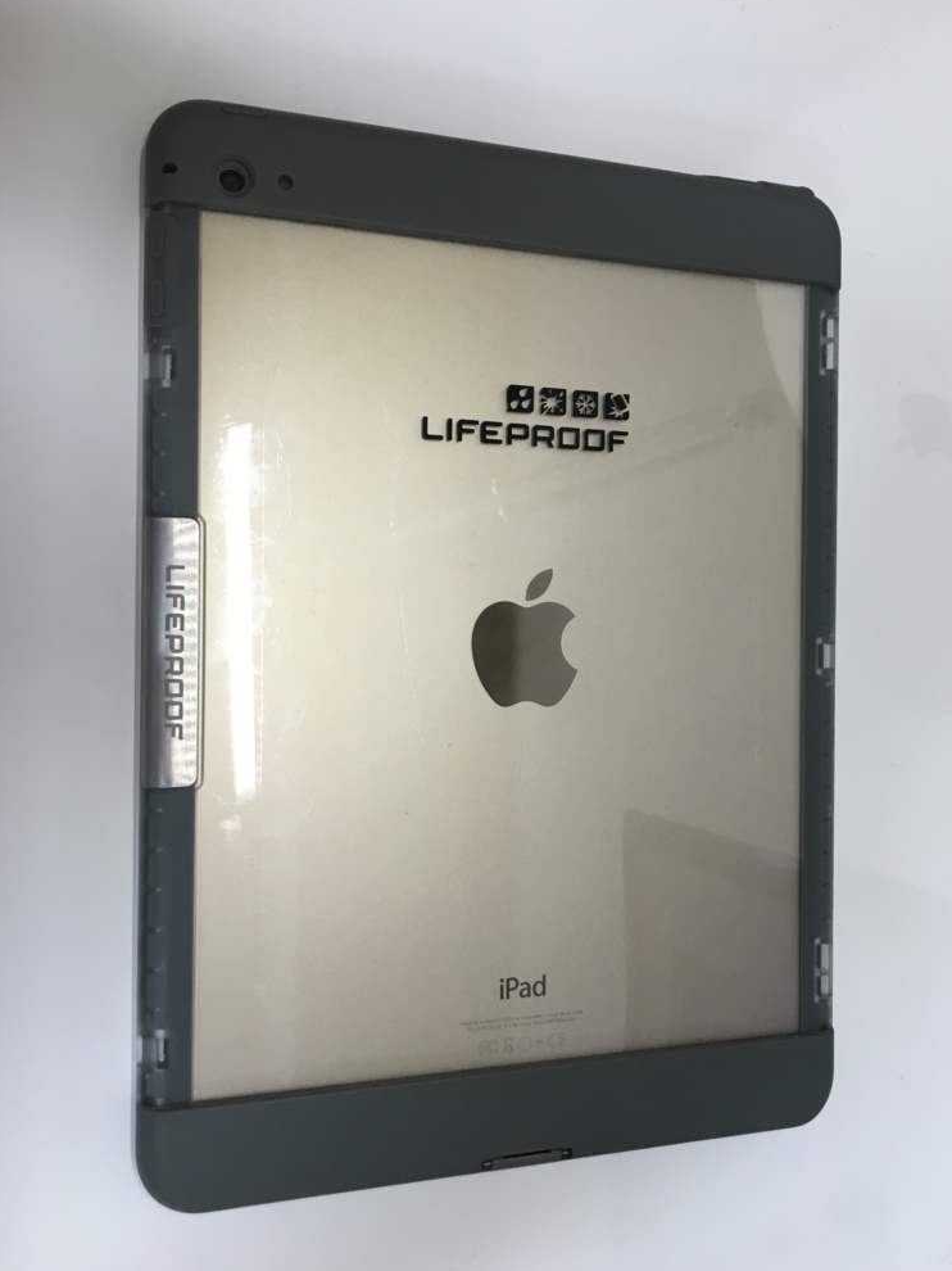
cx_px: 490
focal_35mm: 30
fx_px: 1101
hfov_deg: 46.8
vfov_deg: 60.0
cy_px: 648
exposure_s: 1/30
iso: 32
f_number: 2.2
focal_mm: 4.15
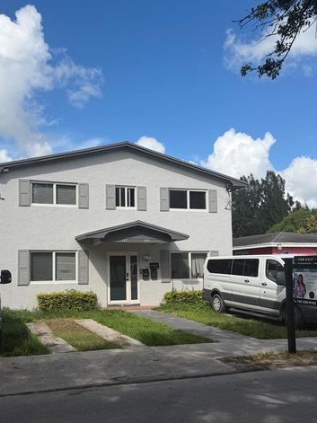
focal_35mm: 34
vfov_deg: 53.7
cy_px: 244
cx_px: 112
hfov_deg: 41.4
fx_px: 415
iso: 80
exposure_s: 1/4975
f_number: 1.78
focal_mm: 6.76
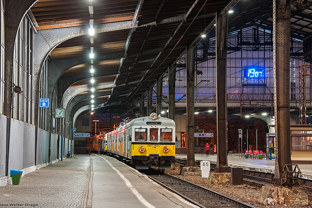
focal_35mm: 80
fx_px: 693
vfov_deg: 17.1
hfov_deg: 25.4
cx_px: 149
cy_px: 105
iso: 200
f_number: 7.1
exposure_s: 5
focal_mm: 50
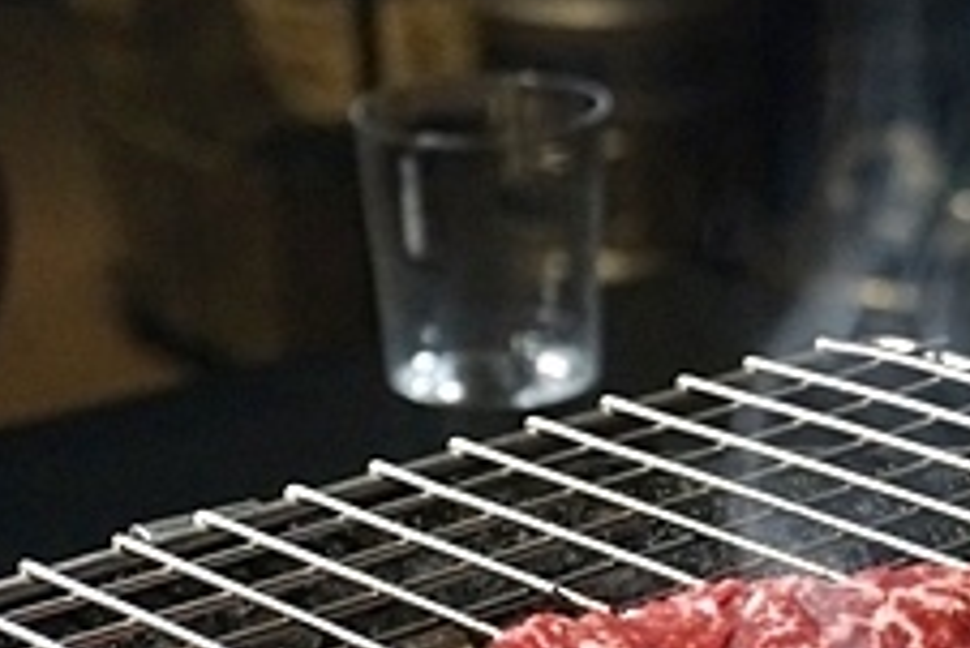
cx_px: 1064
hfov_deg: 14.1
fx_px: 3828
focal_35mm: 142
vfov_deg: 9.7
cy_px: 515
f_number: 5.6
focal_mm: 34
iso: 2000
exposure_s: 1/60
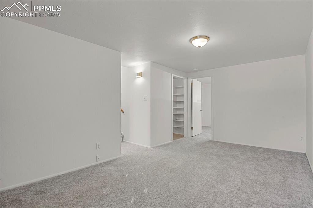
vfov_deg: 70.4
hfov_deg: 93.3
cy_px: 104
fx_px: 148
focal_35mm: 17
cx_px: 156
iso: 250
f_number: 8
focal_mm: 17
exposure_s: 2
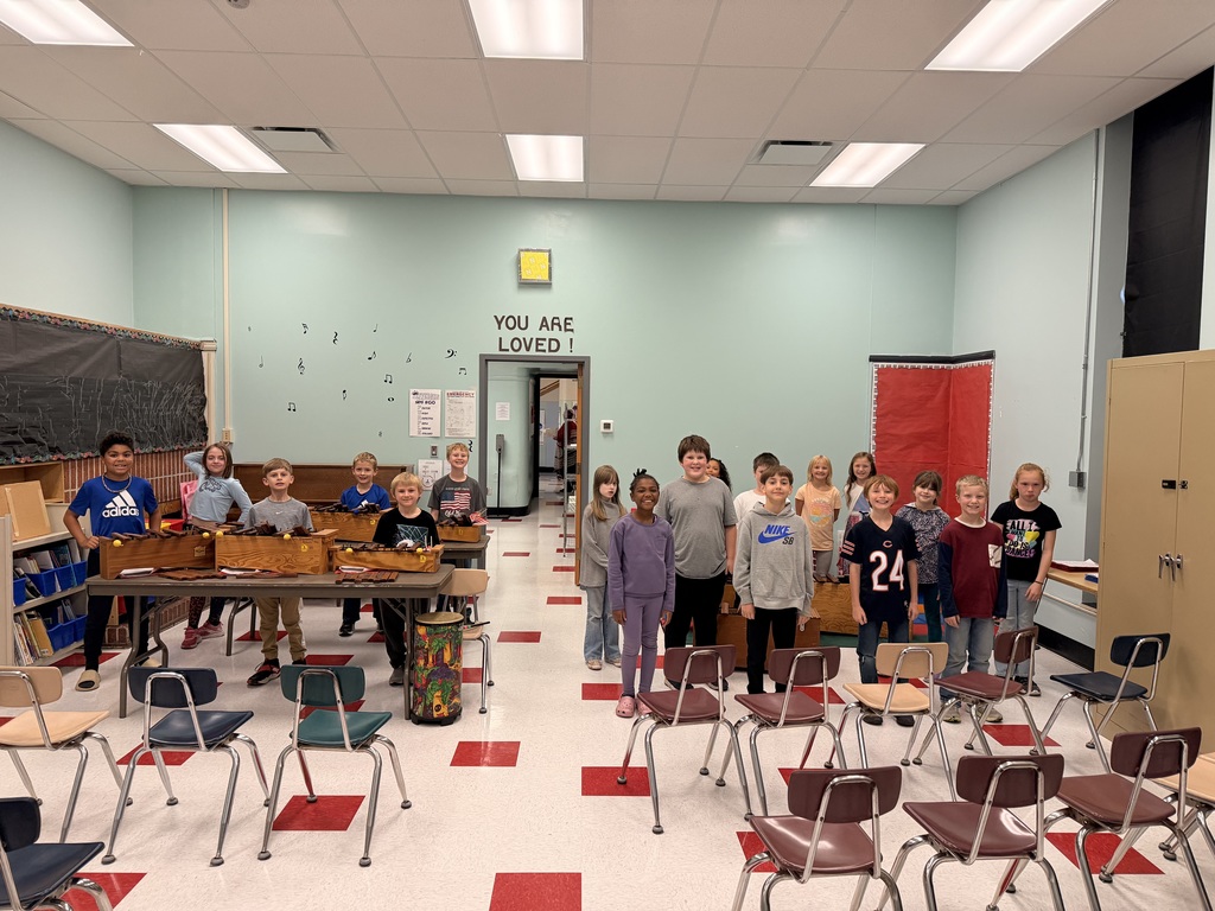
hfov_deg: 71.6
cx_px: 608
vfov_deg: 56.8
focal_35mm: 24
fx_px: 842
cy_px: 456
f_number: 1.78
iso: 320
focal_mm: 6.76
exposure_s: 1/301
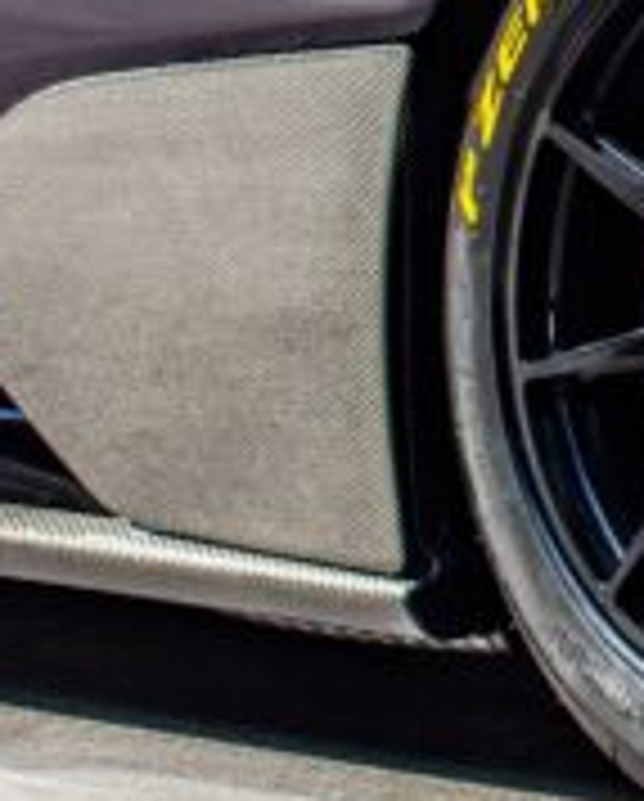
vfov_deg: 5.1
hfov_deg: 4.0
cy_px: -270
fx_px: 8959
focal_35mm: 377
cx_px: 1608
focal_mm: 70
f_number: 7.1
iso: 250
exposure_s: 1/100
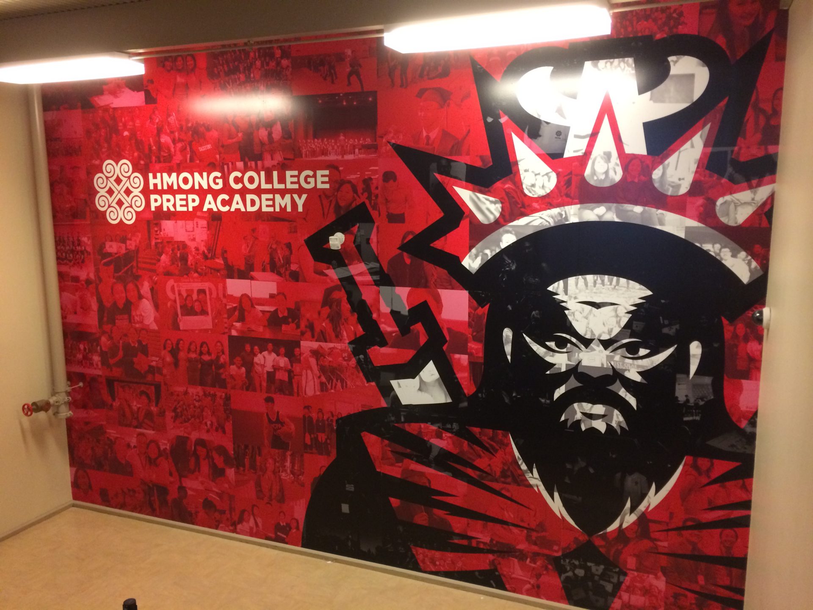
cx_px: 406
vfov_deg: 48.2
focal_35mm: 29
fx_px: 681
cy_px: 305
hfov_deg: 61.7
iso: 250
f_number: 2.2
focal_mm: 4.15
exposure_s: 1/30
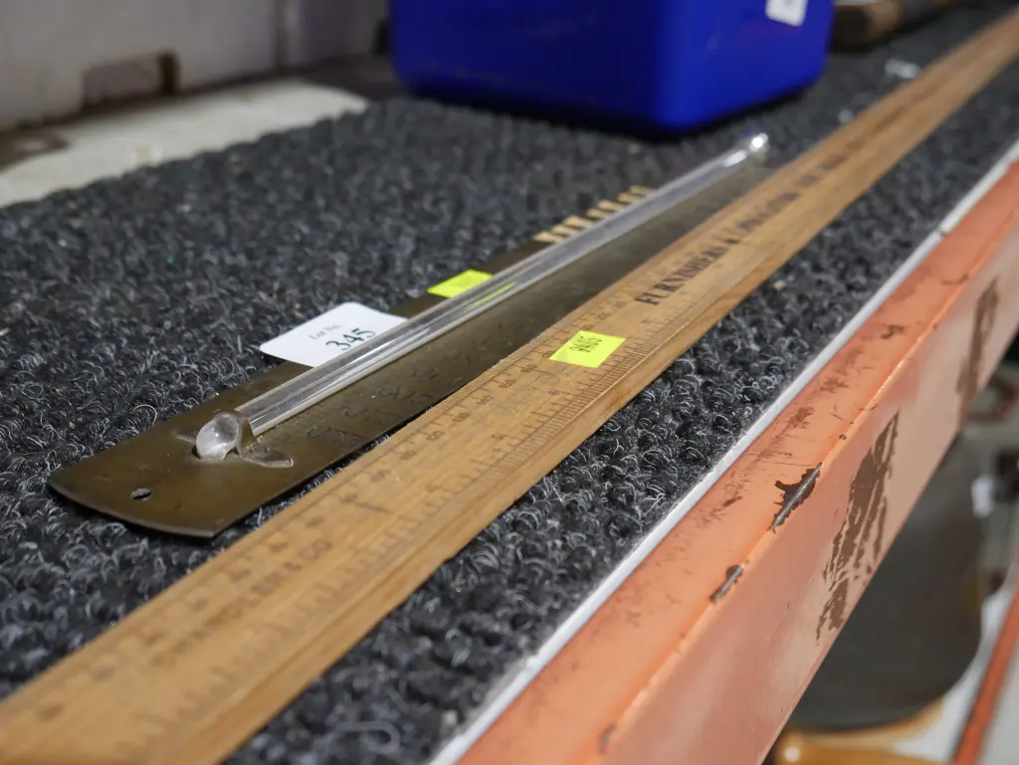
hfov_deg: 42.9
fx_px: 1296
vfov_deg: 32.9
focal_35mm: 44
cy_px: 382
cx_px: 510
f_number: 4.7
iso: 800
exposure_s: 1/60
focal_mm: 22
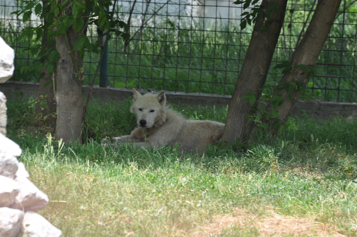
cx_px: 178
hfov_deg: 5.1
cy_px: 118
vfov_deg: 3.4
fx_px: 4012
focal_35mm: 405
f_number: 8
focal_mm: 270
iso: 200
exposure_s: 1/200
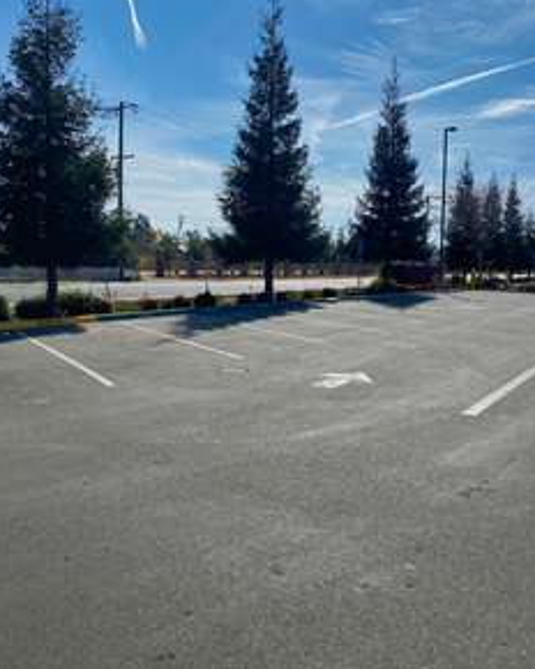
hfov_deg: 42.1
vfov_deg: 51.5
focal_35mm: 35
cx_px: 231
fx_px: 693
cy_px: 328
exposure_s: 1/6452
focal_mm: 4.25
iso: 32
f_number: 1.8
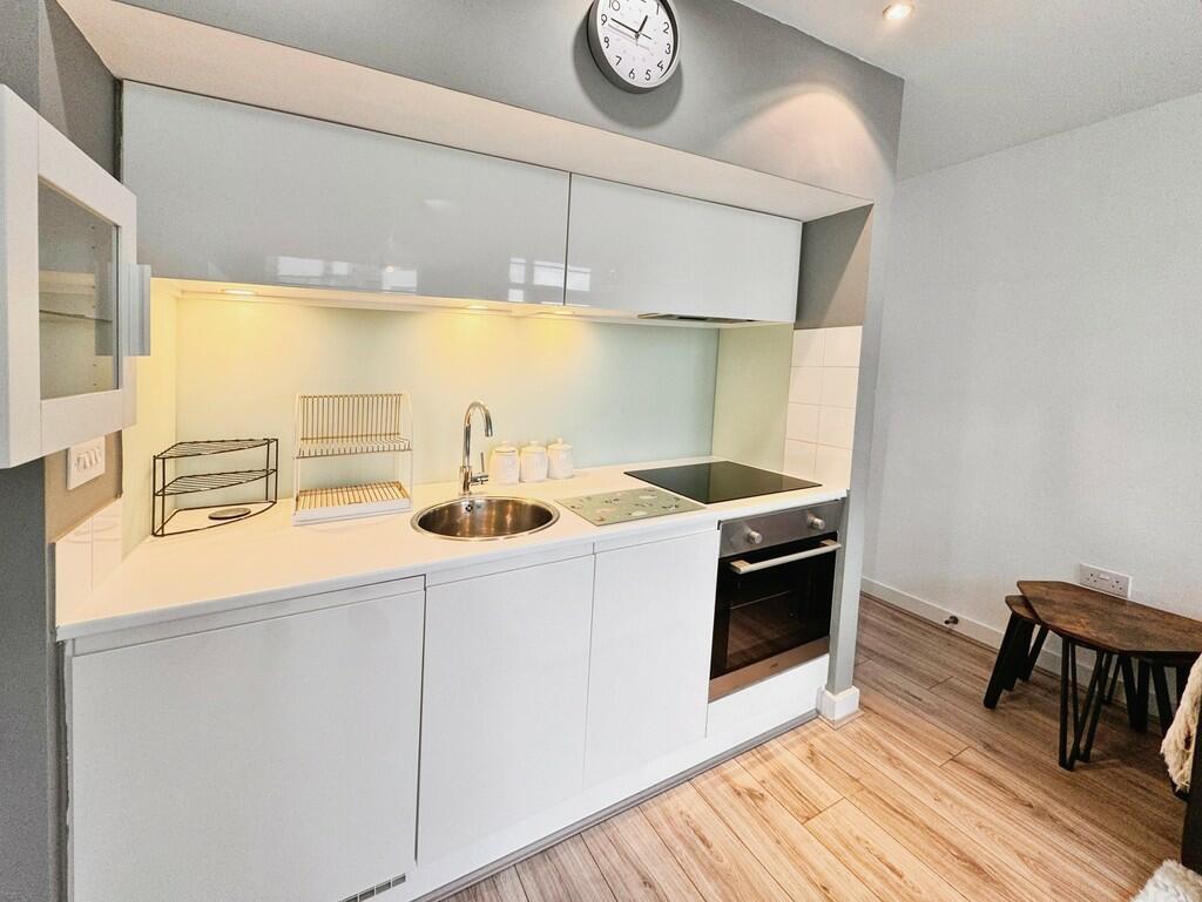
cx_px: 601
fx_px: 486
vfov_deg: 85.7
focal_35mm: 14
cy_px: 451
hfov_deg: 102.0
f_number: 2.2
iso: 80
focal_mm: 2.22
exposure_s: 1/100
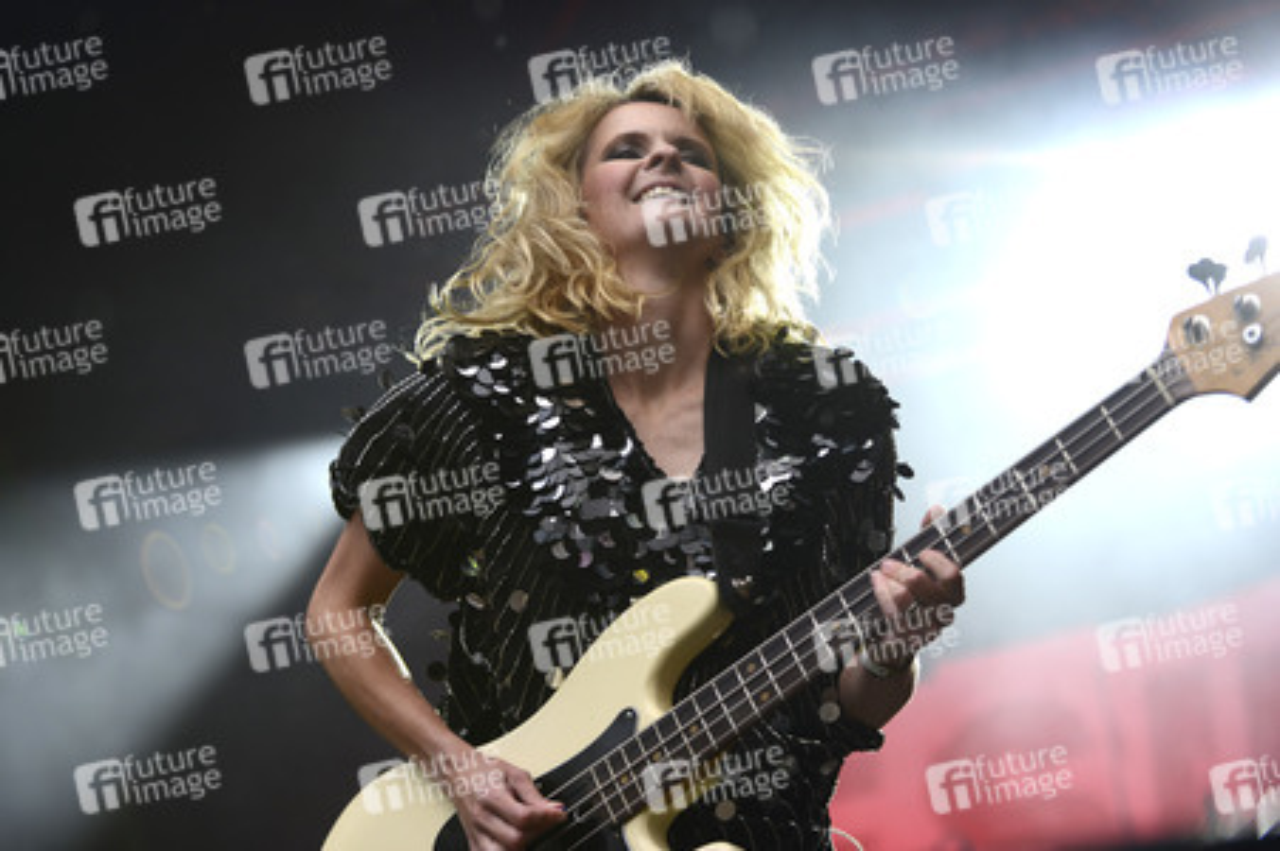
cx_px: 640
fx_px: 2665
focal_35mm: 75
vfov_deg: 18.2
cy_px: 426
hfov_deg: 27.0
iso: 400
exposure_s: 1/640
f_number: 2.8
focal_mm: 75
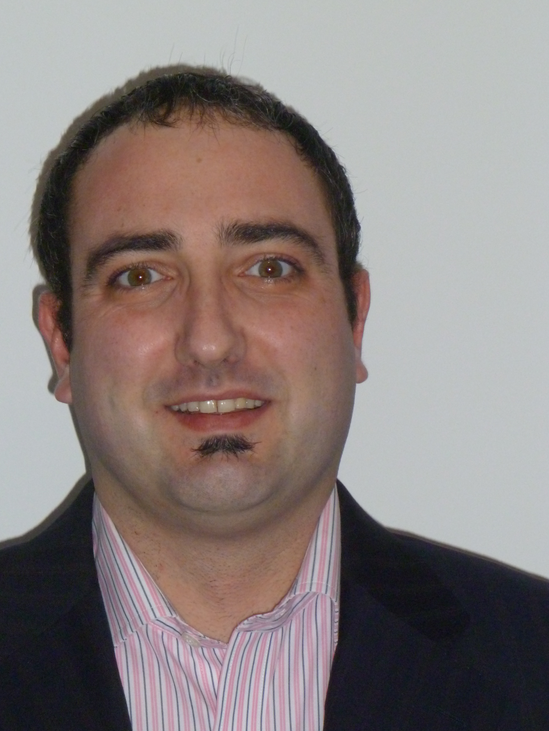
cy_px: 354
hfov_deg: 10.5
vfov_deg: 14.0
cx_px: 224
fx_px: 2982
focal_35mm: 141
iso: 400
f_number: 4.8
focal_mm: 19.5
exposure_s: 1/80
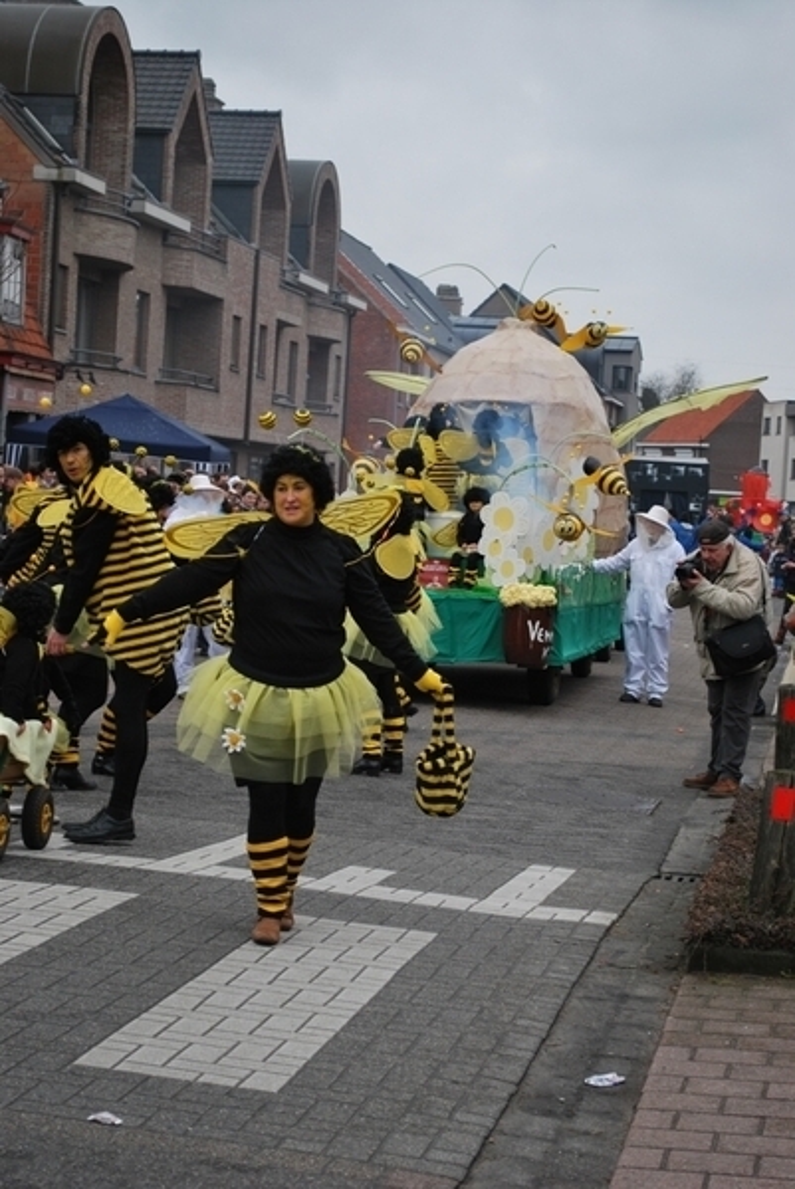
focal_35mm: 82
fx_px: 2728
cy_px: 594
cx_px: 398
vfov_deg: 24.6
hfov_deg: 16.6
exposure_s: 1/125
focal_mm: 55
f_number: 5.6
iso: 160
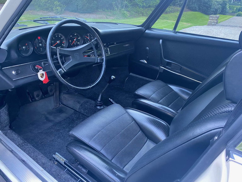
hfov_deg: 67.3
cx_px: 121
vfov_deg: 53.1
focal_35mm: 26
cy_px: 91
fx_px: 182
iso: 200
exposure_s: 1/60
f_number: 1.8
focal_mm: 4.25
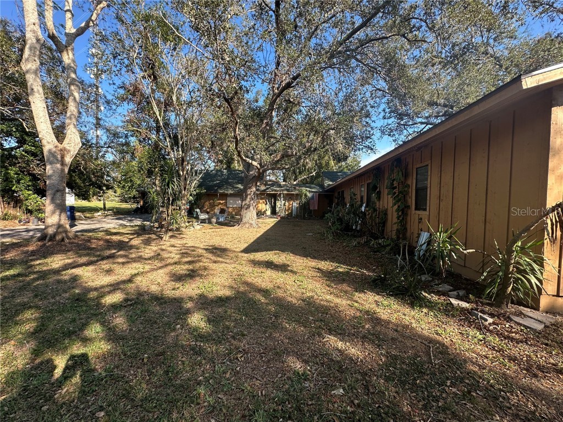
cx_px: 282
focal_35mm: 14
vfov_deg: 85.7
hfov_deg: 102.1
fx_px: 228
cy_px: 211
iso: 40
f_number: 2.2
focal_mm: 2.22
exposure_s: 1/341
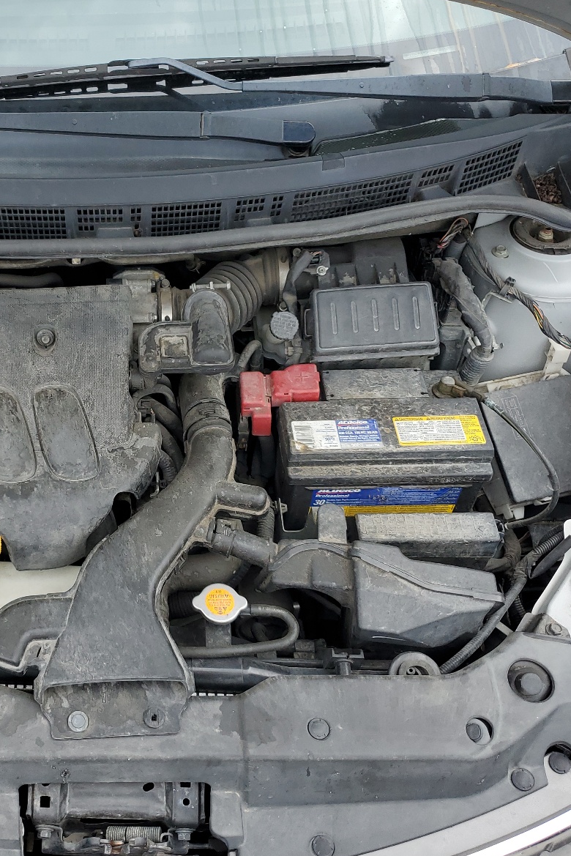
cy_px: 433
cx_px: 117
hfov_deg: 34.9
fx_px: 880
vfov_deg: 51.9
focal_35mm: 37
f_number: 1.5
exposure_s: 1/625
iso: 50
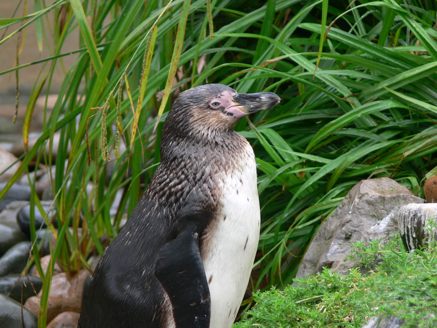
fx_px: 5302
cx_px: 218
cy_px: 164
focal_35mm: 420
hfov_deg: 4.7
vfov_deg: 3.5
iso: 80
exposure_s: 1/60
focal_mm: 88.8
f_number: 4
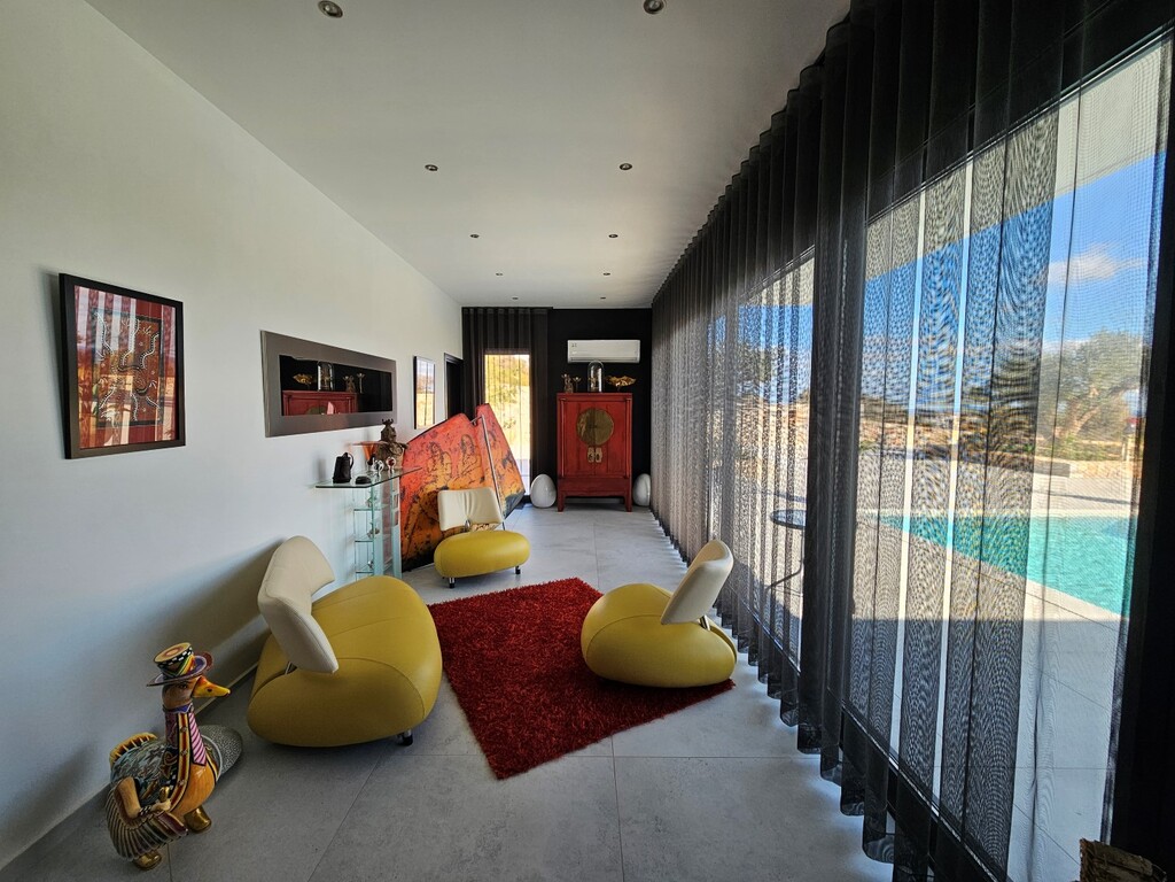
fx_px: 441
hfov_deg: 106.2
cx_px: 588
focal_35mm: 13
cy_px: 441
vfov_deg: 89.9
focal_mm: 2.2
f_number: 2.2
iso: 64
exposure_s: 1/100
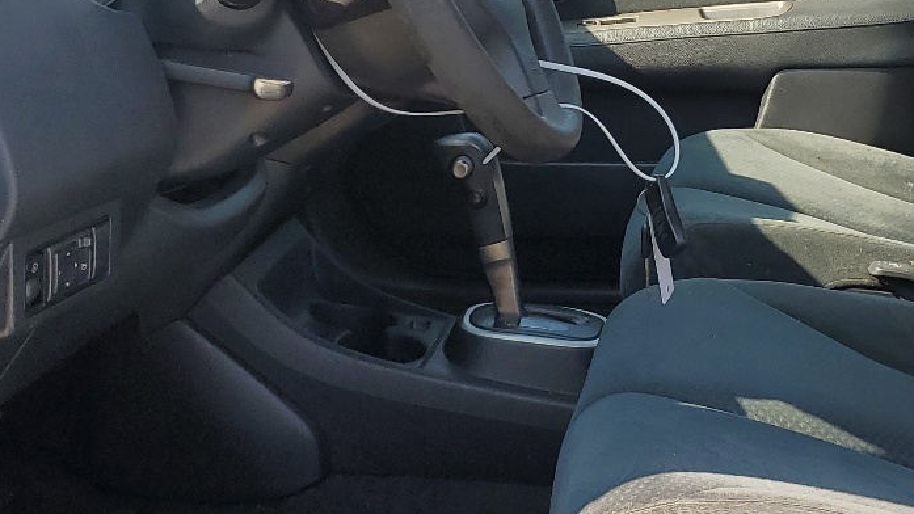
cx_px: 633
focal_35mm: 65
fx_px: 1575
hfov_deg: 32.0
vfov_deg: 18.4
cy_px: 139
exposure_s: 1/833
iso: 50
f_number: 1.5
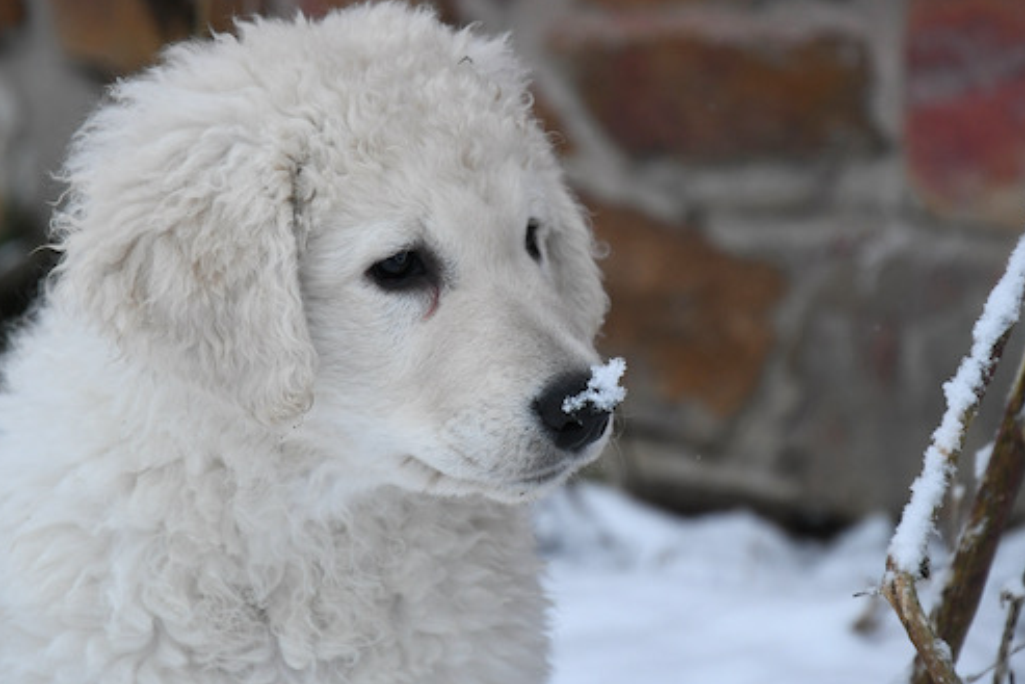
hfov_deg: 14.1
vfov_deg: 9.4
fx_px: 4158
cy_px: 287
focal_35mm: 146
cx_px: 511
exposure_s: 1/1000
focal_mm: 80
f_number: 4
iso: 1600
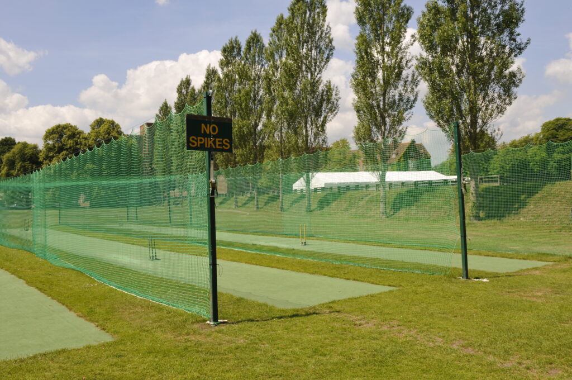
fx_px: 524
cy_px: 190
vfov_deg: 39.9
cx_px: 286
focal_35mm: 33
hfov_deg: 57.3
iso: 200
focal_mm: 22
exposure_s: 1/500
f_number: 8
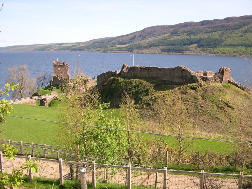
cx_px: 126
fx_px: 277
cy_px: 94
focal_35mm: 38
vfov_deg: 37.7
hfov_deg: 49.0
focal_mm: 8
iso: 100
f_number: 2.8
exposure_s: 1/641
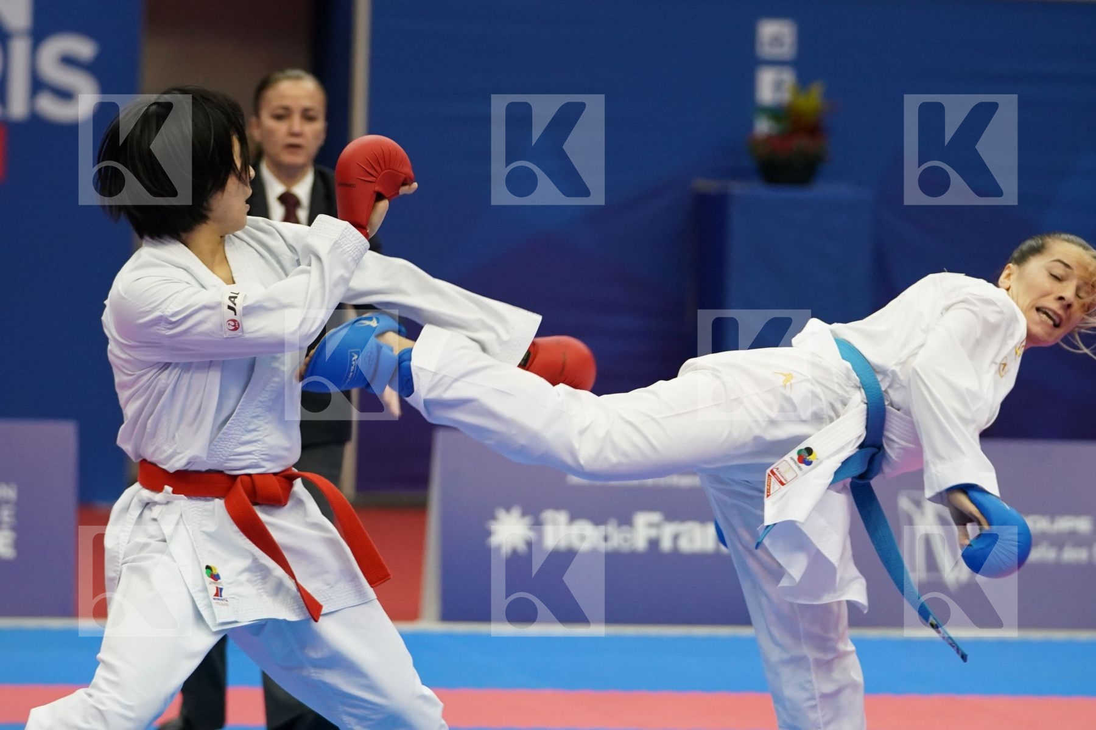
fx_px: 5206
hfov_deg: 12.0
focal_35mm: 171
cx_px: 548
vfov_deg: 8.0
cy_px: 365
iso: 2500
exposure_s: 1/1000
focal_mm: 114
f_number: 2.8
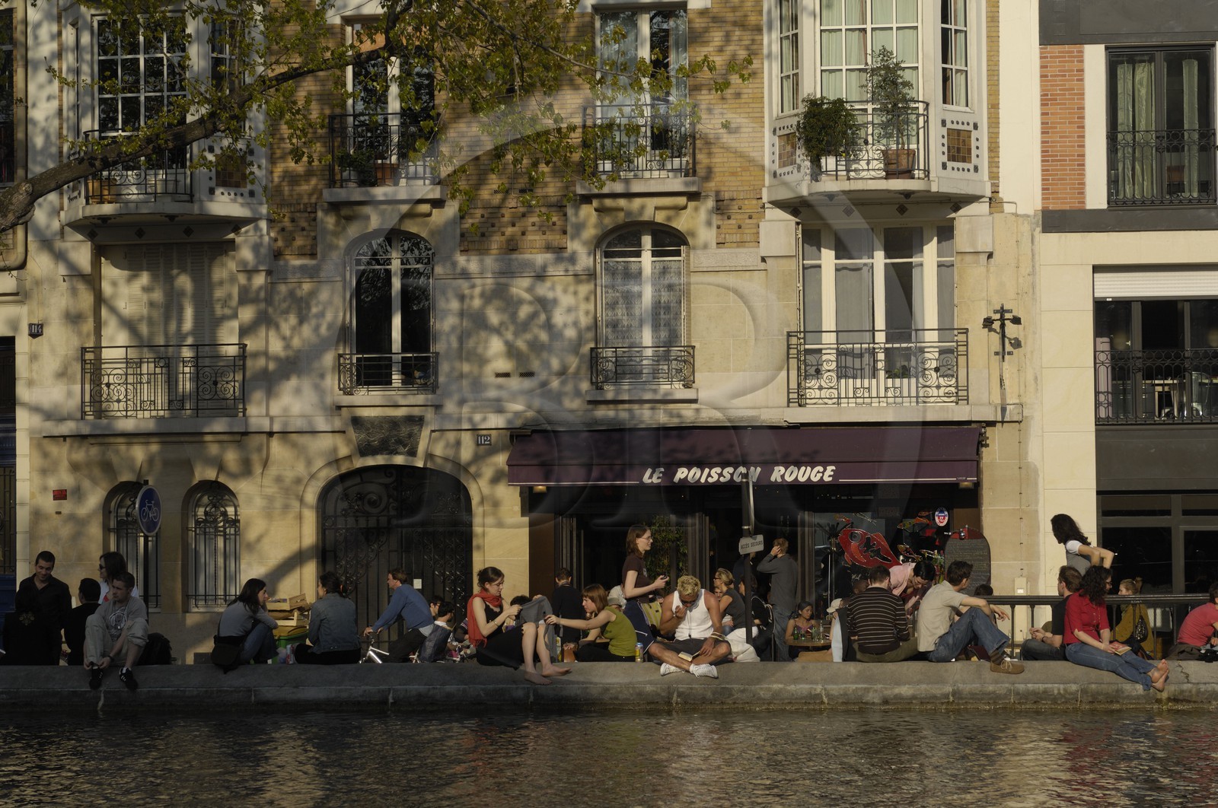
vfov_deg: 13.0
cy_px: 404
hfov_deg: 19.5
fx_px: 3547
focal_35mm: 105
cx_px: 609
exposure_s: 1/500
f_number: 7.1
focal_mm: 70
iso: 100
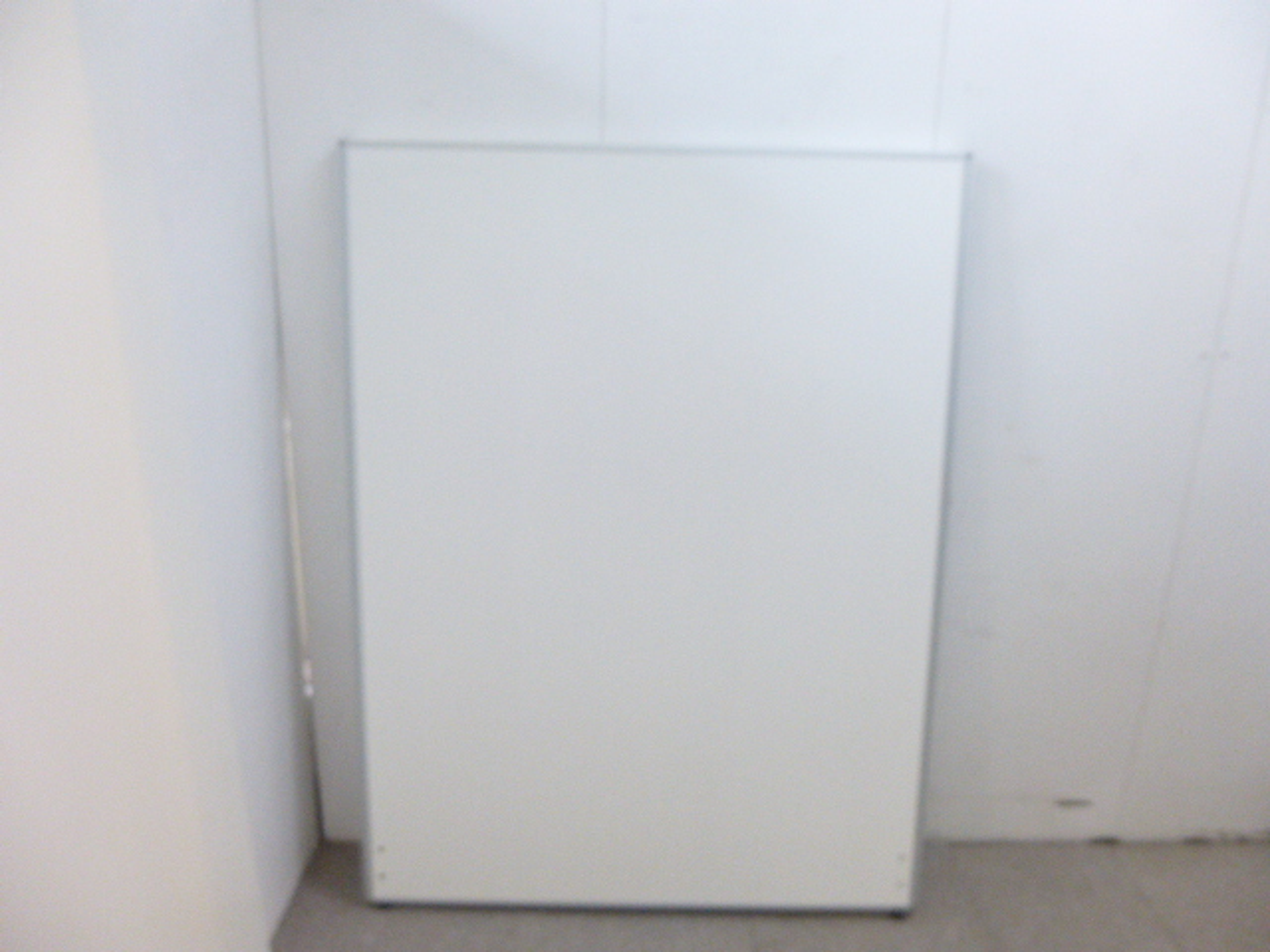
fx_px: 917
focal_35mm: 25
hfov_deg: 69.4
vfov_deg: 54.9
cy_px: 476
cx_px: 635
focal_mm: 4.5
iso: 400
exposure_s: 1/60
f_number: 3.1
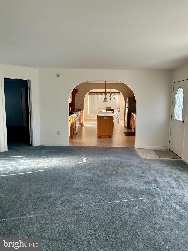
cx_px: 94
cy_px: 126
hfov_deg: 53.1
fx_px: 188
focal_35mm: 26
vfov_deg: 67.3
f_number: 1.5
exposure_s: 1/121
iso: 40
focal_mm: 5.7
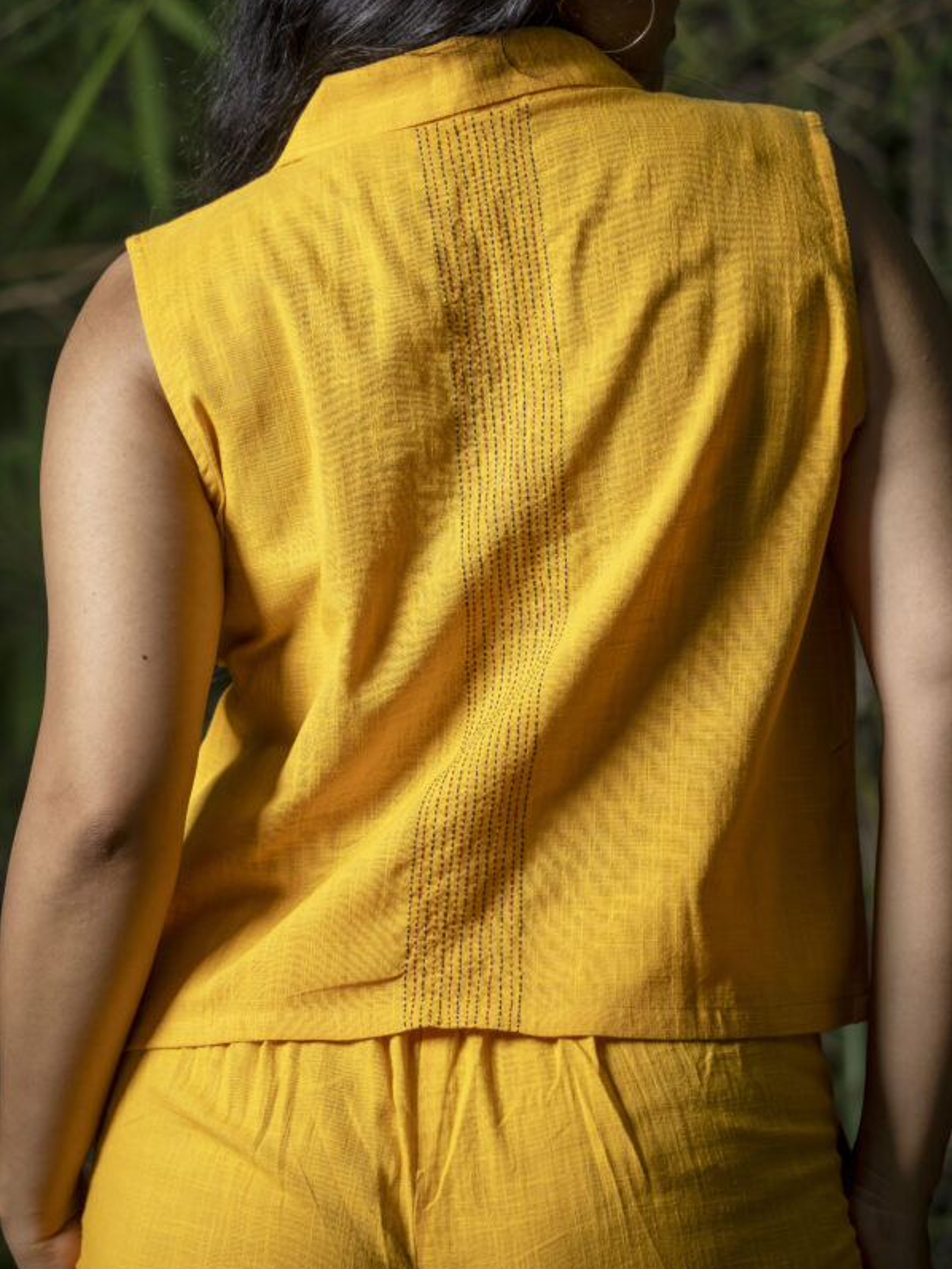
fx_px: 6965
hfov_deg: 7.8
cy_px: 619
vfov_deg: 10.4
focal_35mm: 190
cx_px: 476
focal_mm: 175
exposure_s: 1/200
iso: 100
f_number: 5.6
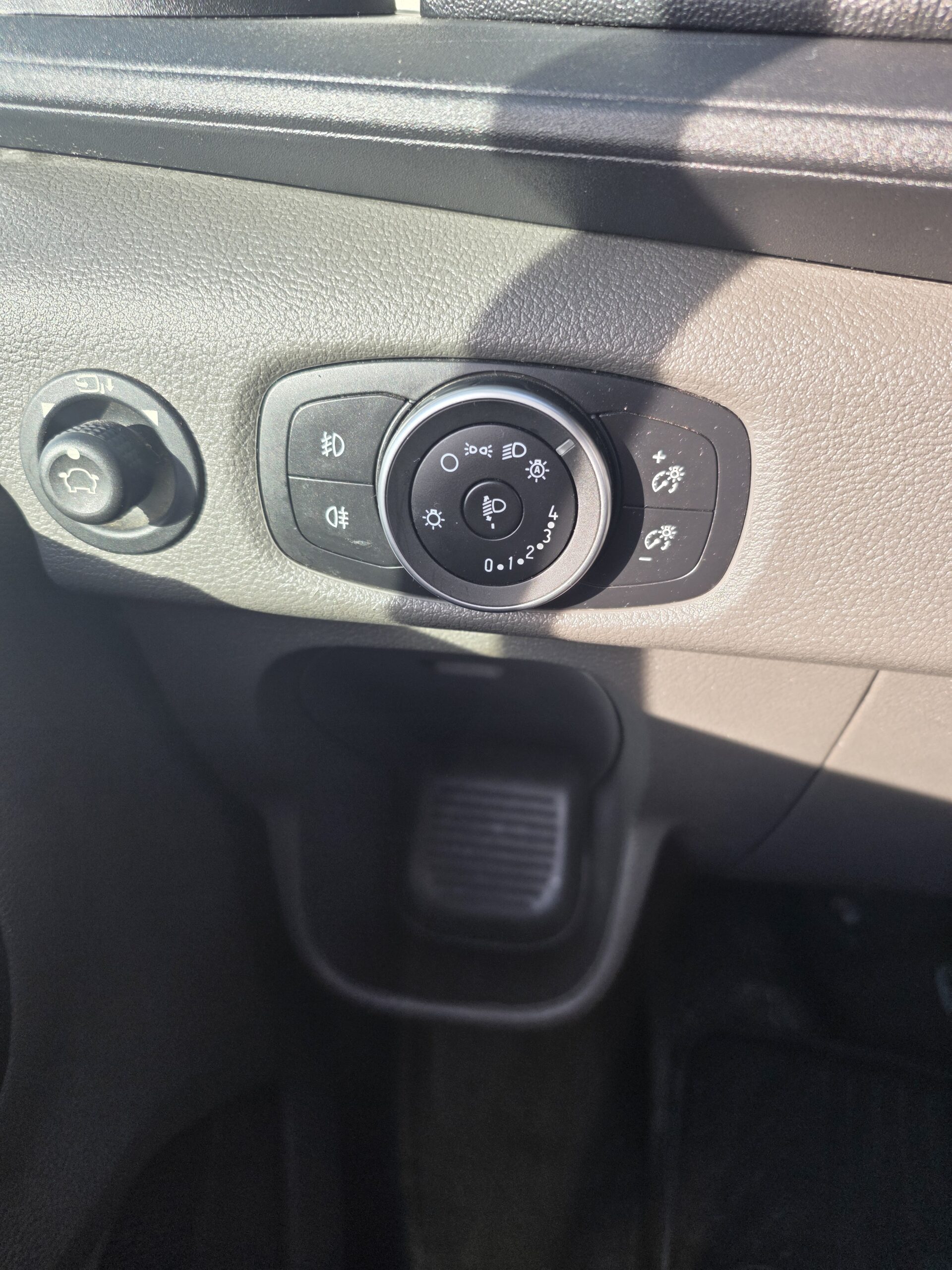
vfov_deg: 73.9
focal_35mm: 23
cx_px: 476
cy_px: 635
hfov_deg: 58.9
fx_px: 843
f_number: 1.7
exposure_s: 1/180
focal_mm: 6.25
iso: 32
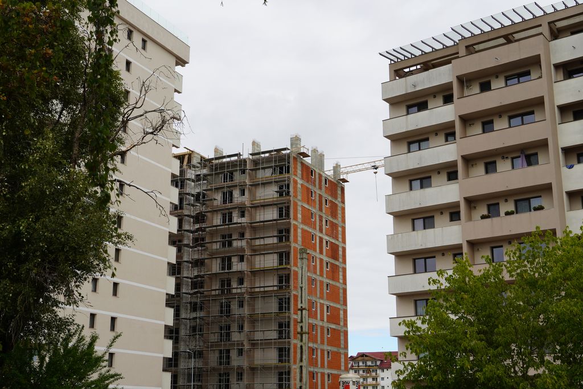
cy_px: 194
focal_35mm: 50
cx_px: 292
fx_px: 802
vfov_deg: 27.3
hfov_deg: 40.0
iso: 100
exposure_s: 1/125
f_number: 10
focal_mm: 33
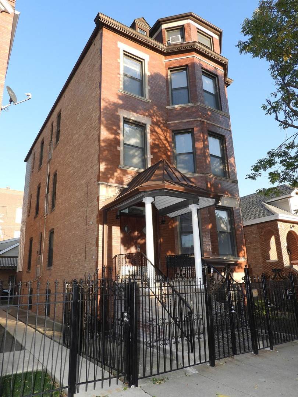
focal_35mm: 24
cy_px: 198
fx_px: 275
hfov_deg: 56.8
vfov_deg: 71.6
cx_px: 149
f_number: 3.2
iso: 100
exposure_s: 1/320
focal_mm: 4.3
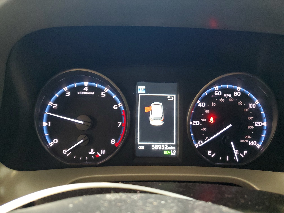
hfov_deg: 67.3
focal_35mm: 26
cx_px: 142
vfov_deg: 53.1
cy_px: 106
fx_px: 213
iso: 316
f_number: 1.5
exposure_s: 1/20
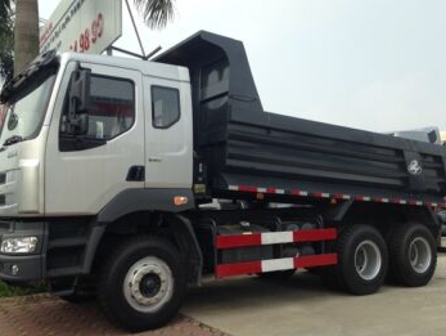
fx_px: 490
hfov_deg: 48.9
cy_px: 180
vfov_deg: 37.8
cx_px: 210
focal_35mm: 38
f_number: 2.4
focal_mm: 4.12
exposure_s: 1/968
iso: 50
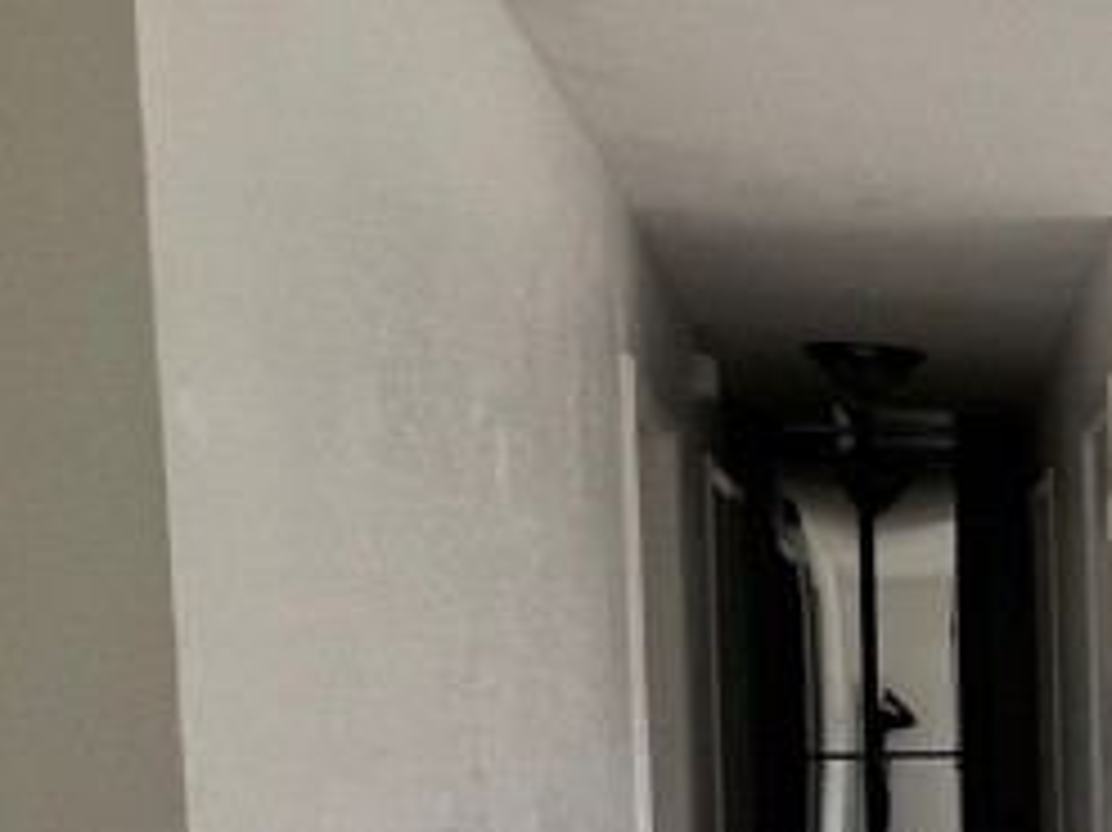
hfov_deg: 25.4
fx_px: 1734
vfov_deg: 25.5
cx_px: 1720
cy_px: 863
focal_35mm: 54
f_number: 1.8
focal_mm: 1.57
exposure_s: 1/99
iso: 64
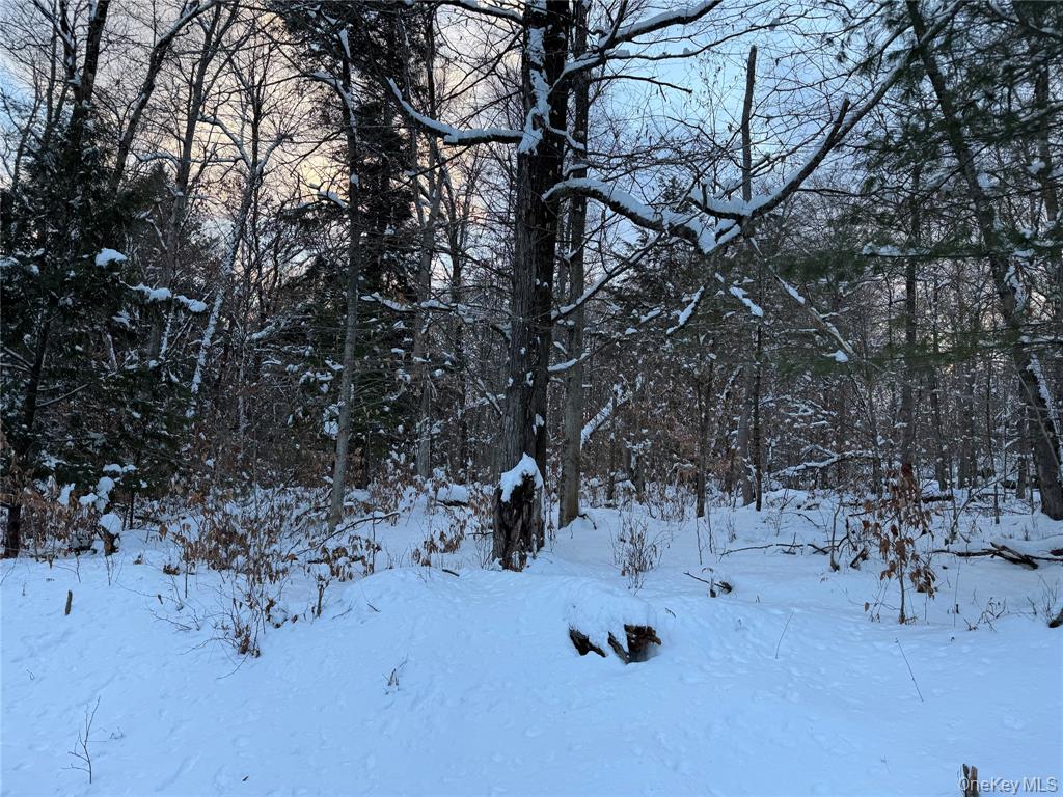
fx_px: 737
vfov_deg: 56.8
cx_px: 532
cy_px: 398
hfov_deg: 71.6
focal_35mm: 24
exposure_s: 1/417
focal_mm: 6.76
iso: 80
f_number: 1.78
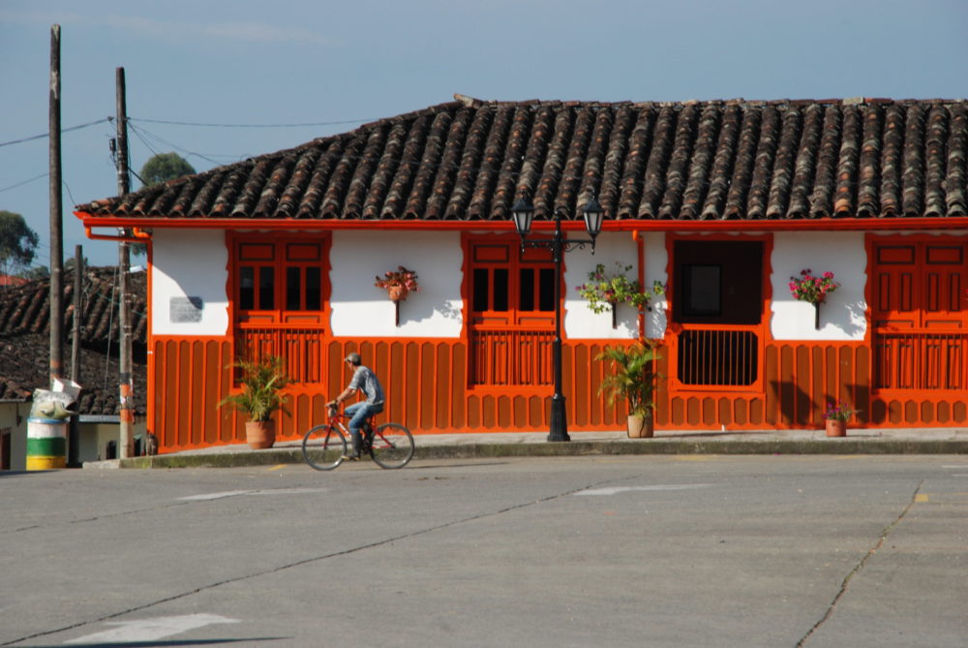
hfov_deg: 10.1
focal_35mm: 202
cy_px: 324
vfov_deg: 6.8
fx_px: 5450
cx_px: 484
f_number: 14
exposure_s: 1/320
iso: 320
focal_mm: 135
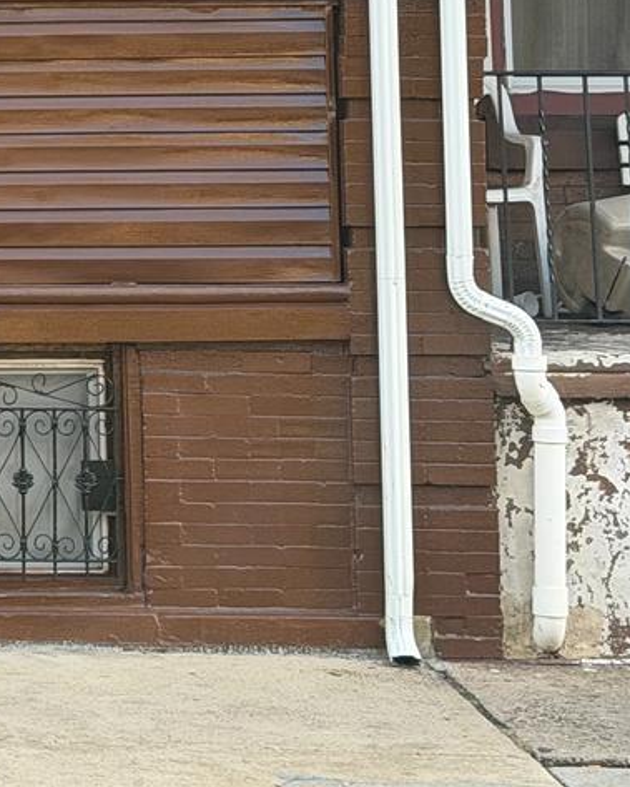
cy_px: -250
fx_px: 3539
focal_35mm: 152
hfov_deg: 9.9
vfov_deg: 12.3
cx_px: -286
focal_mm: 6.76
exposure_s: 1/396
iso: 64
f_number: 1.78
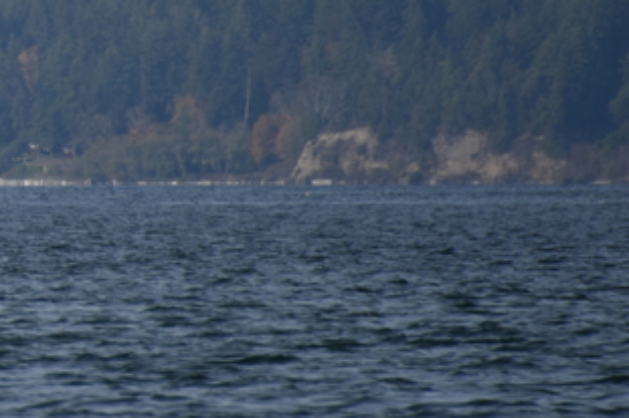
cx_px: -601
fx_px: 21566
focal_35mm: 1235
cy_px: 12
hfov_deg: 1.7
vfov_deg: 1.1
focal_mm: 300
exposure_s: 1/640
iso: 100
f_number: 5.6
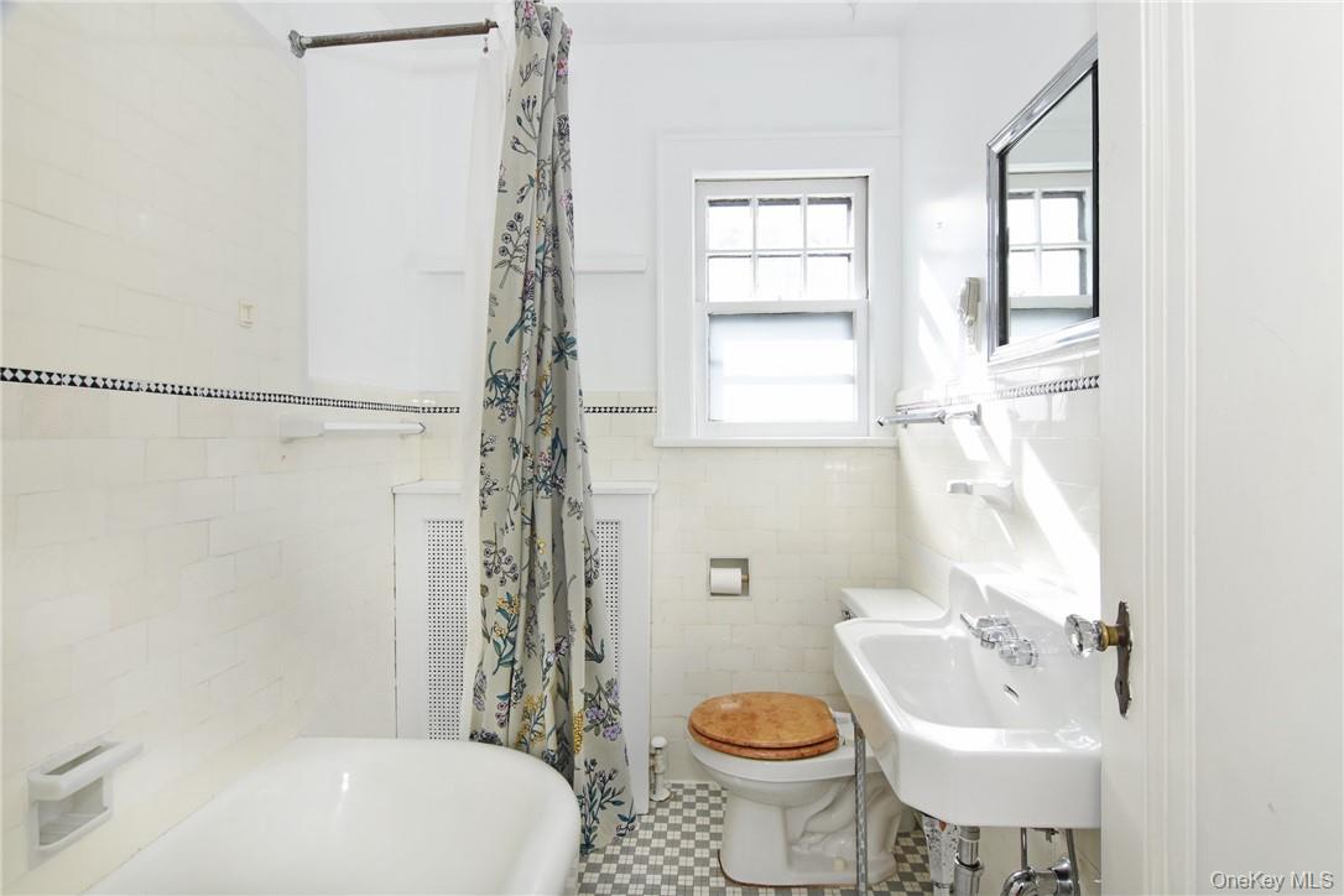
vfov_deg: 67.4
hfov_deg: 90.0
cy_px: 448
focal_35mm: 18
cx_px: 672
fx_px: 672
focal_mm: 12
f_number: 11
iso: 640
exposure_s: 1/160
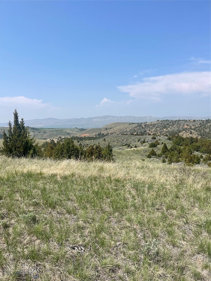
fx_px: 211
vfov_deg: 67.3
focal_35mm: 26
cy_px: 140
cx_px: 106
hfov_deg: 53.1
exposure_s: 1/4902
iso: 32
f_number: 1.6
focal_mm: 5.1
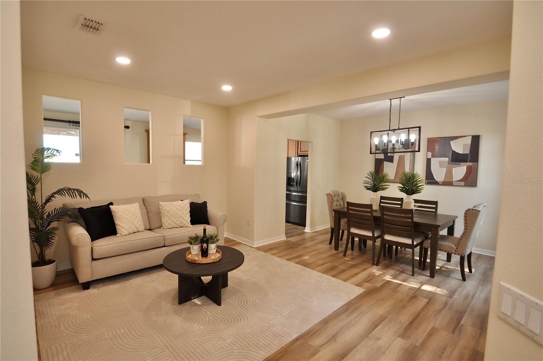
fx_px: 249
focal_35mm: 16
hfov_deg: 95.1
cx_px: 272
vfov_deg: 71.9
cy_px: 180
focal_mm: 11
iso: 400
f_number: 4.8
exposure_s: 1/60
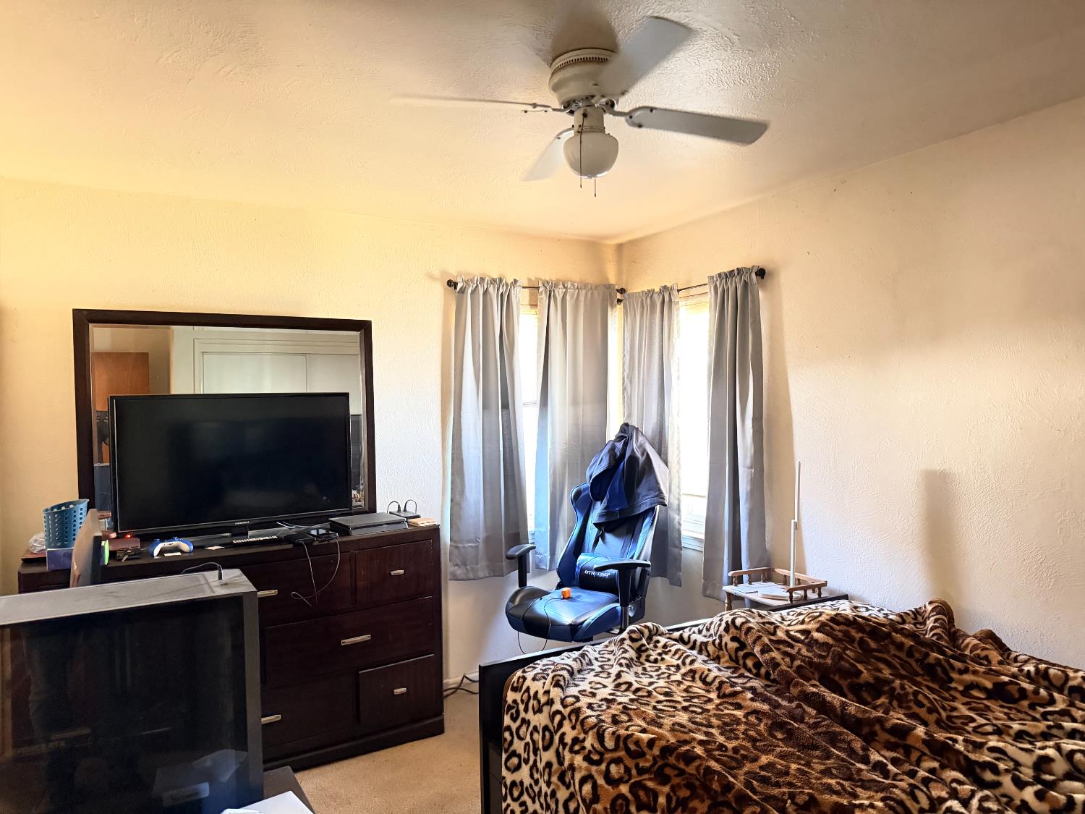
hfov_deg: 71.6
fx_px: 752
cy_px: 407
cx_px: 542
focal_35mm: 24
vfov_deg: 56.8
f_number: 1.78
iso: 1600
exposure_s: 1/24
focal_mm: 6.76
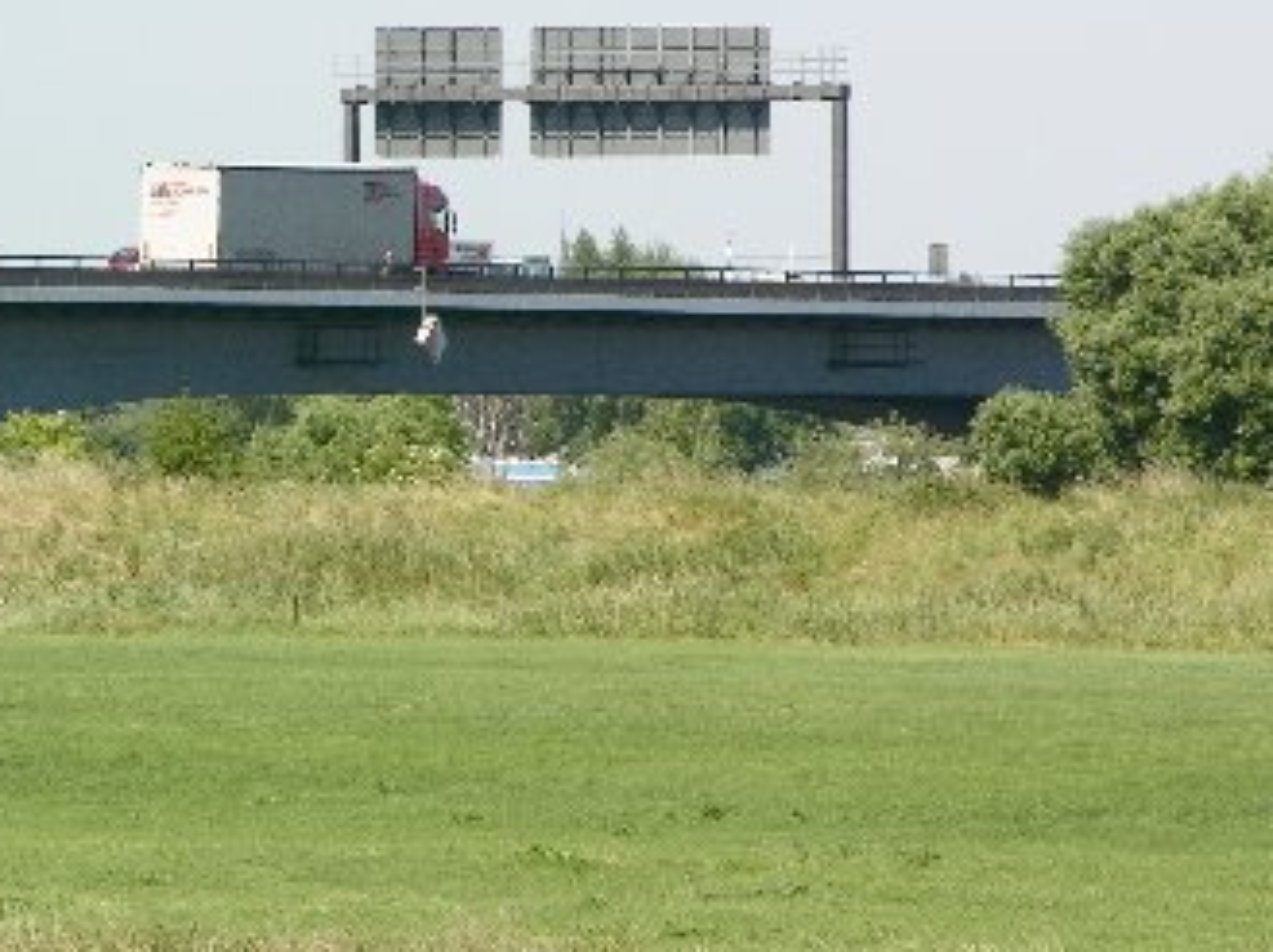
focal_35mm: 500
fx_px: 18367
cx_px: 335
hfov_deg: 4.0
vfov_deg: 3.0
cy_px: 255
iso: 50
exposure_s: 1/179
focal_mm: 71.2
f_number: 6.6
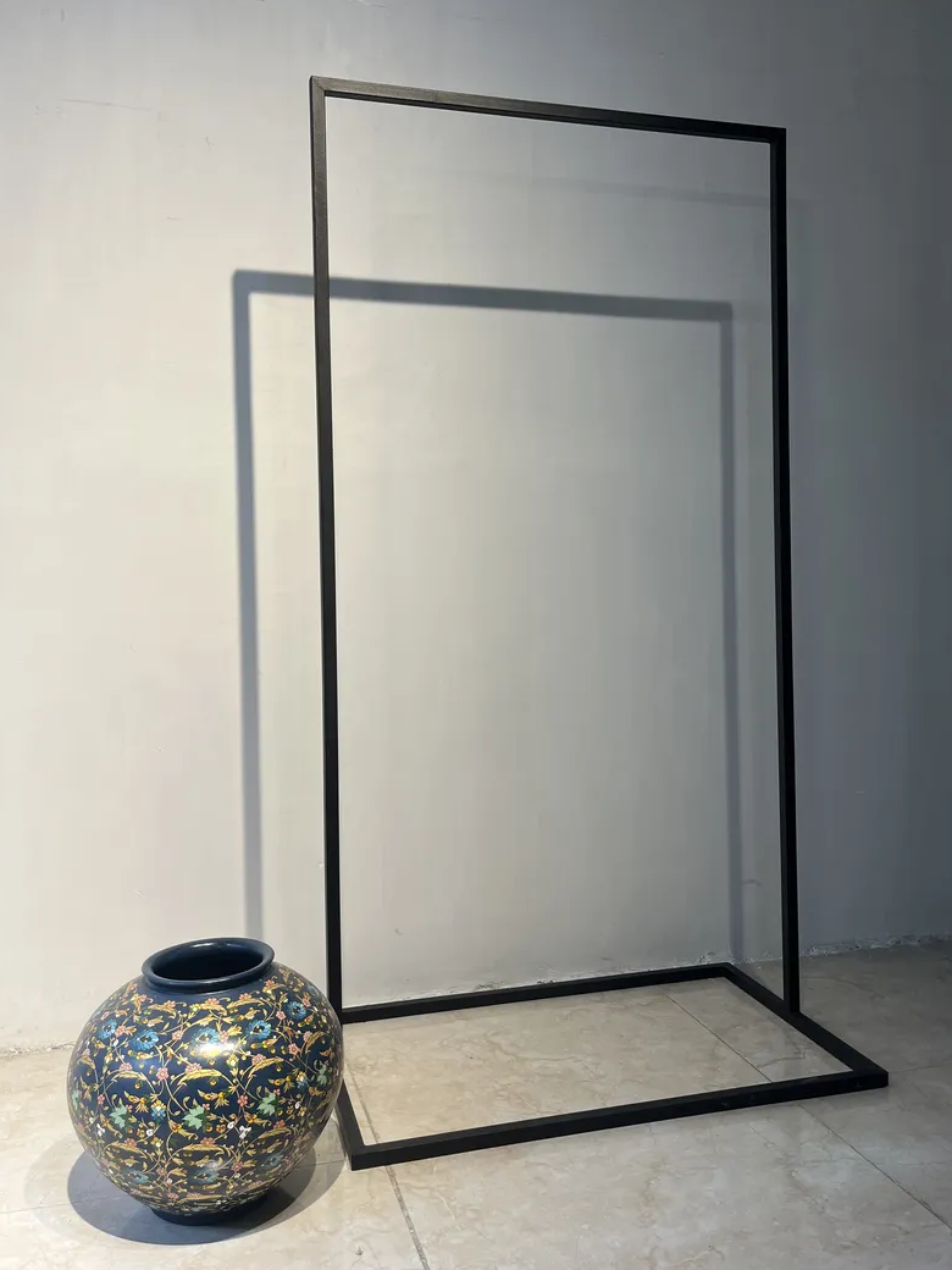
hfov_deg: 46.8
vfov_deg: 59.9
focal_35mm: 30
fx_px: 1100
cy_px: 585
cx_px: 494
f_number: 1.6
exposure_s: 1/100
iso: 50
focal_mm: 5.1
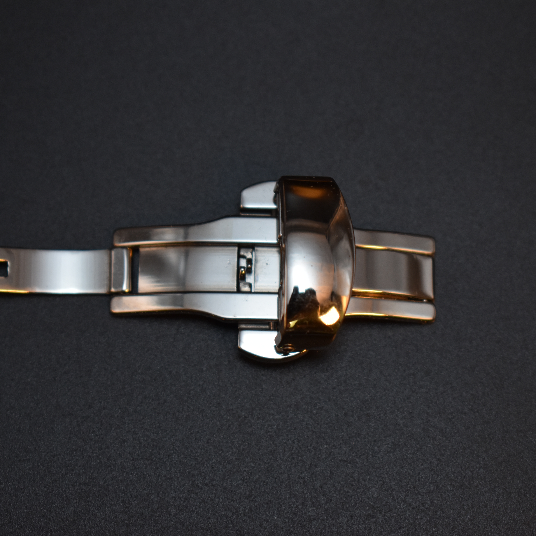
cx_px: 267
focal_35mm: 106
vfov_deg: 16.5
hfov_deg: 16.5
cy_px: 269
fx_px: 1851
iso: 640
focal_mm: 55
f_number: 5.6
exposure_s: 1/125
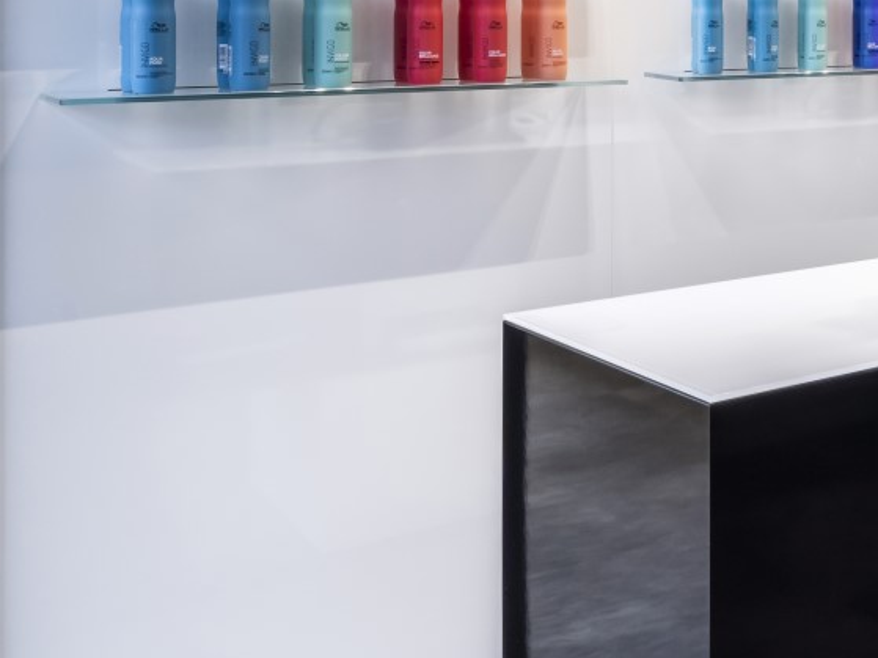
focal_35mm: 49
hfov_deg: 27.2
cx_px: 1316
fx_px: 1243
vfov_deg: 28.9
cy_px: 109
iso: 100
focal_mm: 15
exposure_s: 1/1.67
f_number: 11
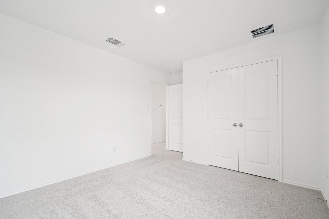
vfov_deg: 77.3
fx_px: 137
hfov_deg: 100.4
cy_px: 110
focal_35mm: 15
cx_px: 164
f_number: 8
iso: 400
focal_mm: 10
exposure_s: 1/30
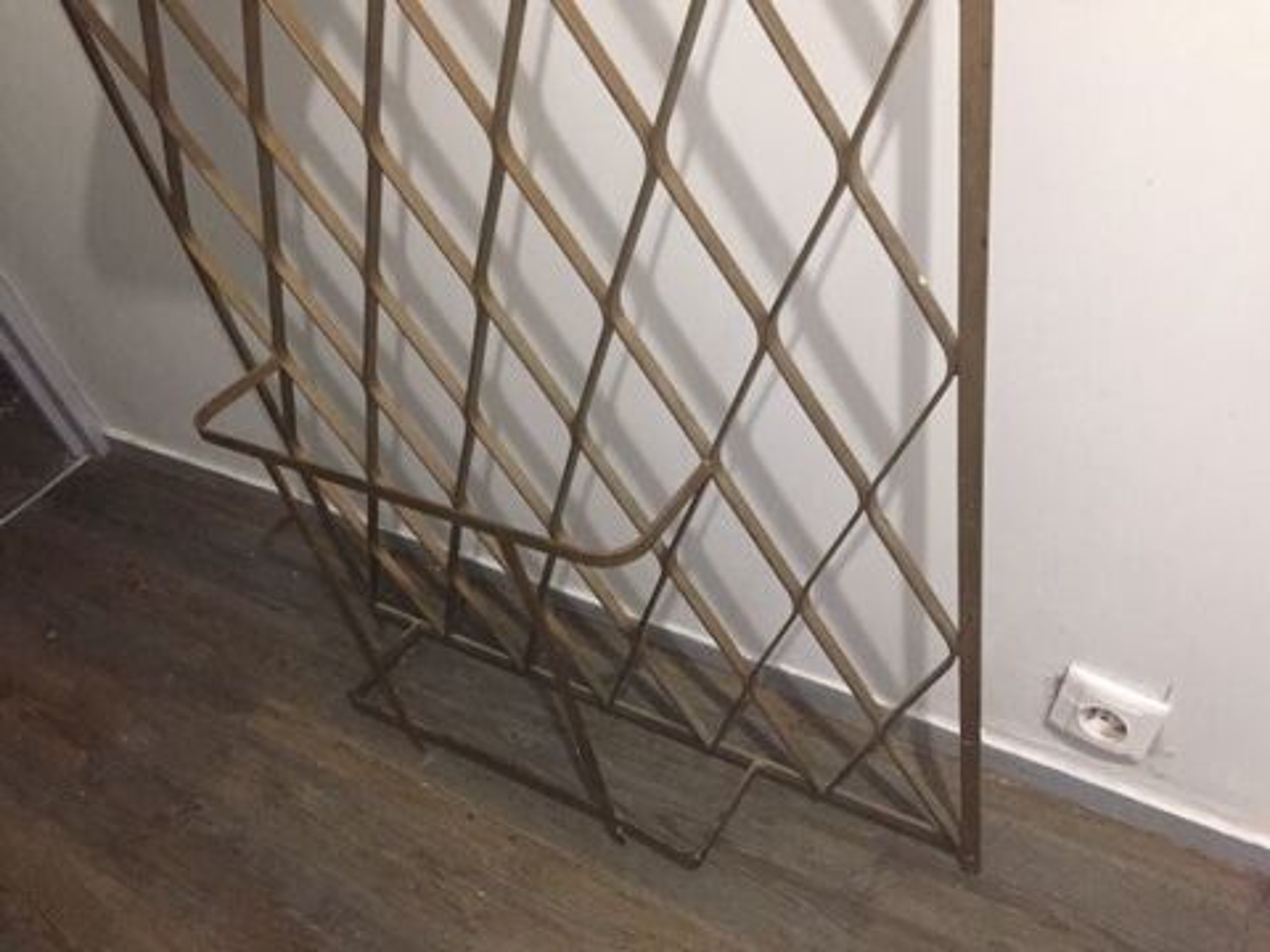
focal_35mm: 29
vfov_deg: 48.2
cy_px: 476
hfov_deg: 61.7
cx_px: 635
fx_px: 1064
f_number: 2.2
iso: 250
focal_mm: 4.15
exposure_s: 1/17
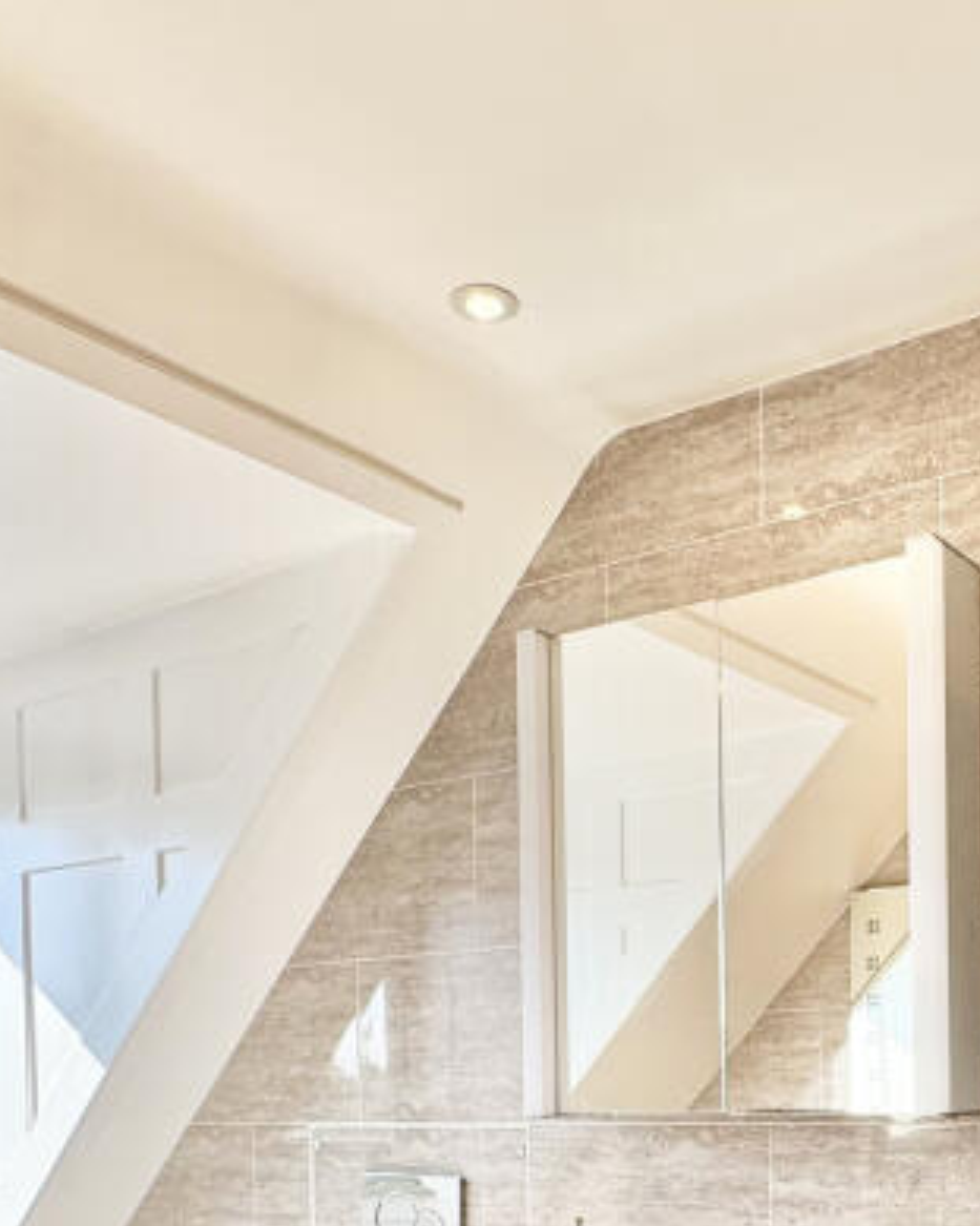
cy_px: 1182
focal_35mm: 36
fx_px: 1306
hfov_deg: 39.4
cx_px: 794
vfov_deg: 44.1
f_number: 2.2
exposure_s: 1/143
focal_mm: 2.22
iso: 40
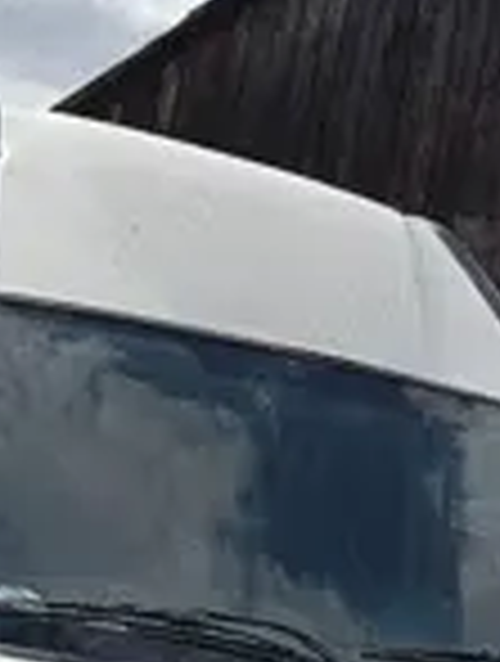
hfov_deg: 19.5
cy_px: 369
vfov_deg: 25.6
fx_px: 1457
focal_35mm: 76
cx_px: 225
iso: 100
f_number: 1.8
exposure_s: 1/1326
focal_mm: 4.27
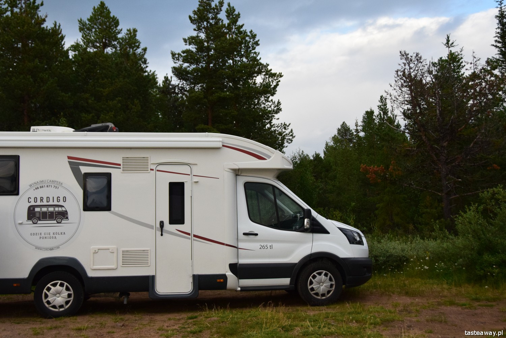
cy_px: 169
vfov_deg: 30.8
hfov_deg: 45.0
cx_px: 253
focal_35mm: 44
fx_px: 611
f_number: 5
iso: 2000
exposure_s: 1/4000
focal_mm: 29
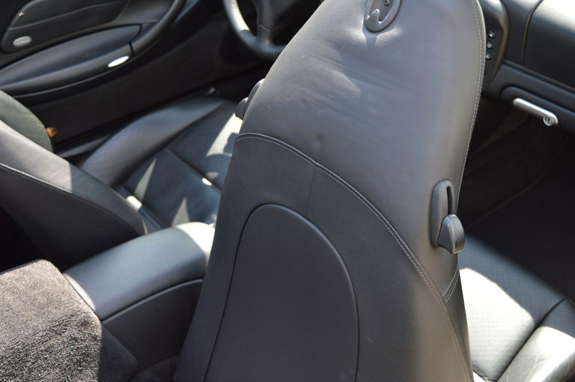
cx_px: 288
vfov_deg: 29.8
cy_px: 191
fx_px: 718
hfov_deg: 43.7
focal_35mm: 45
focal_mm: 30
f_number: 5.6
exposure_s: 1/125
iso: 250
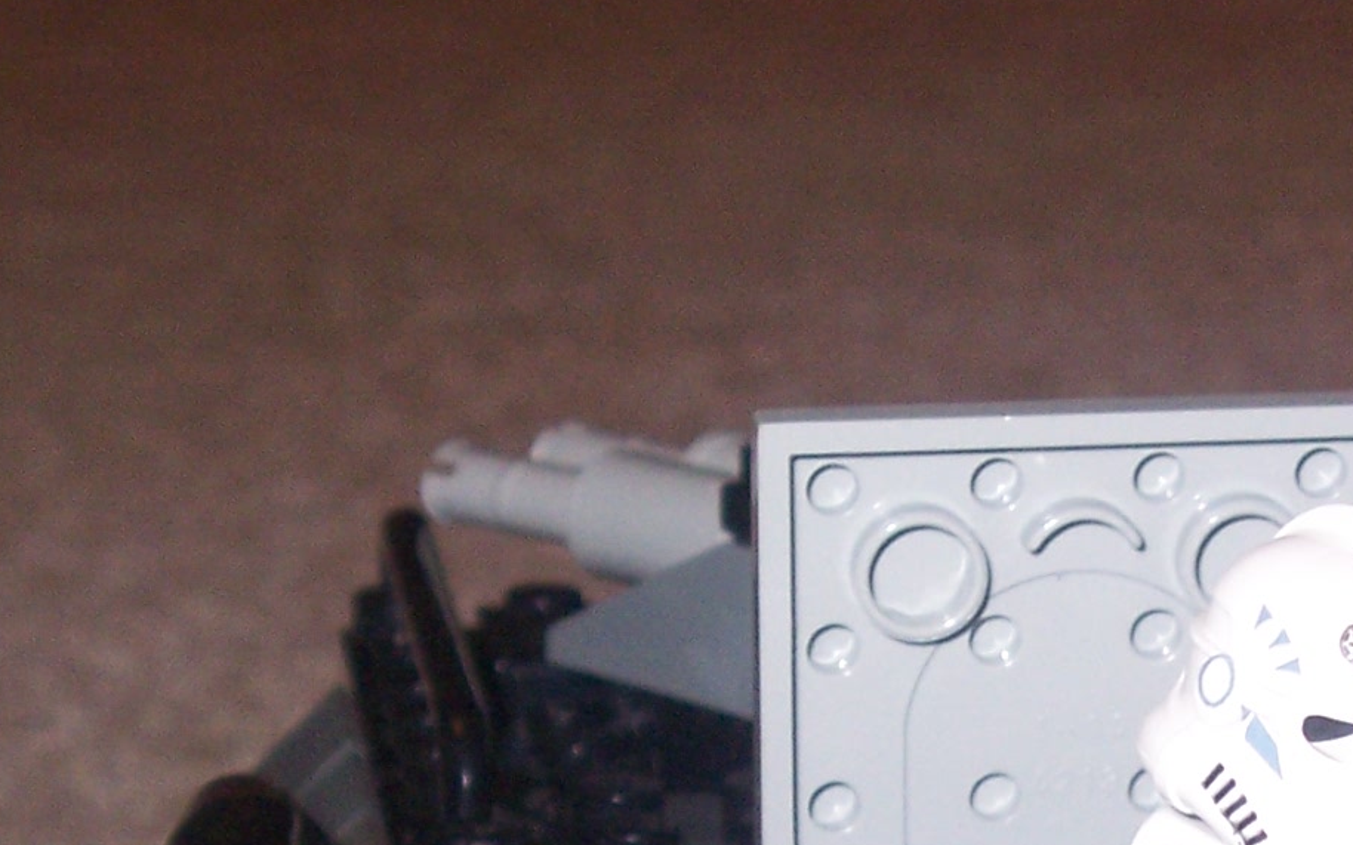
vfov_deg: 8.0
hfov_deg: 12.8
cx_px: 1174
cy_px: 1045
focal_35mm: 163
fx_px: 6010
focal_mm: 9.9
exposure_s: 1/80
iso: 125
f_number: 4.1
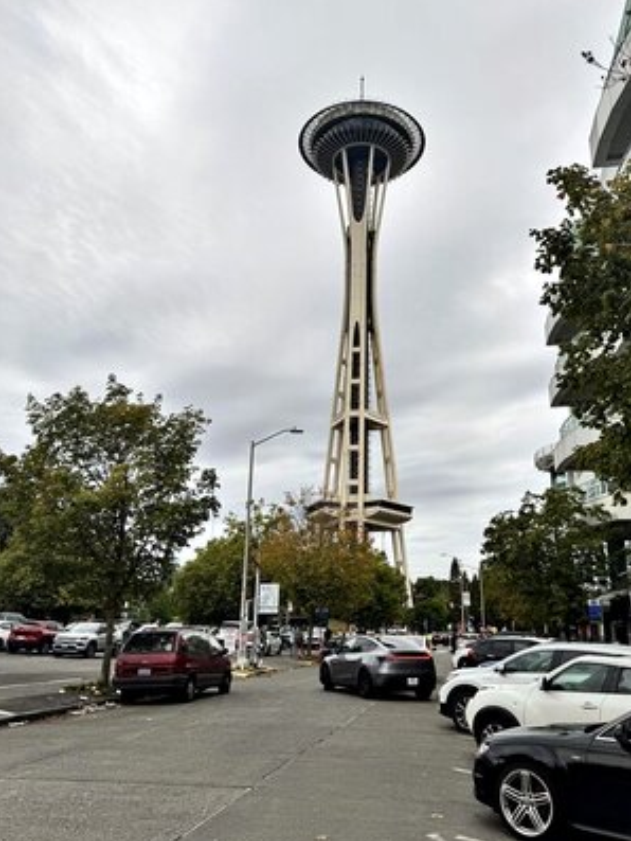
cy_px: 430
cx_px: 339
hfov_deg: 48.2
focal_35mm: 29
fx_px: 704
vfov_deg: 61.6
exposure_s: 1/527
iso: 80
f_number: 1.8
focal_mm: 6.8
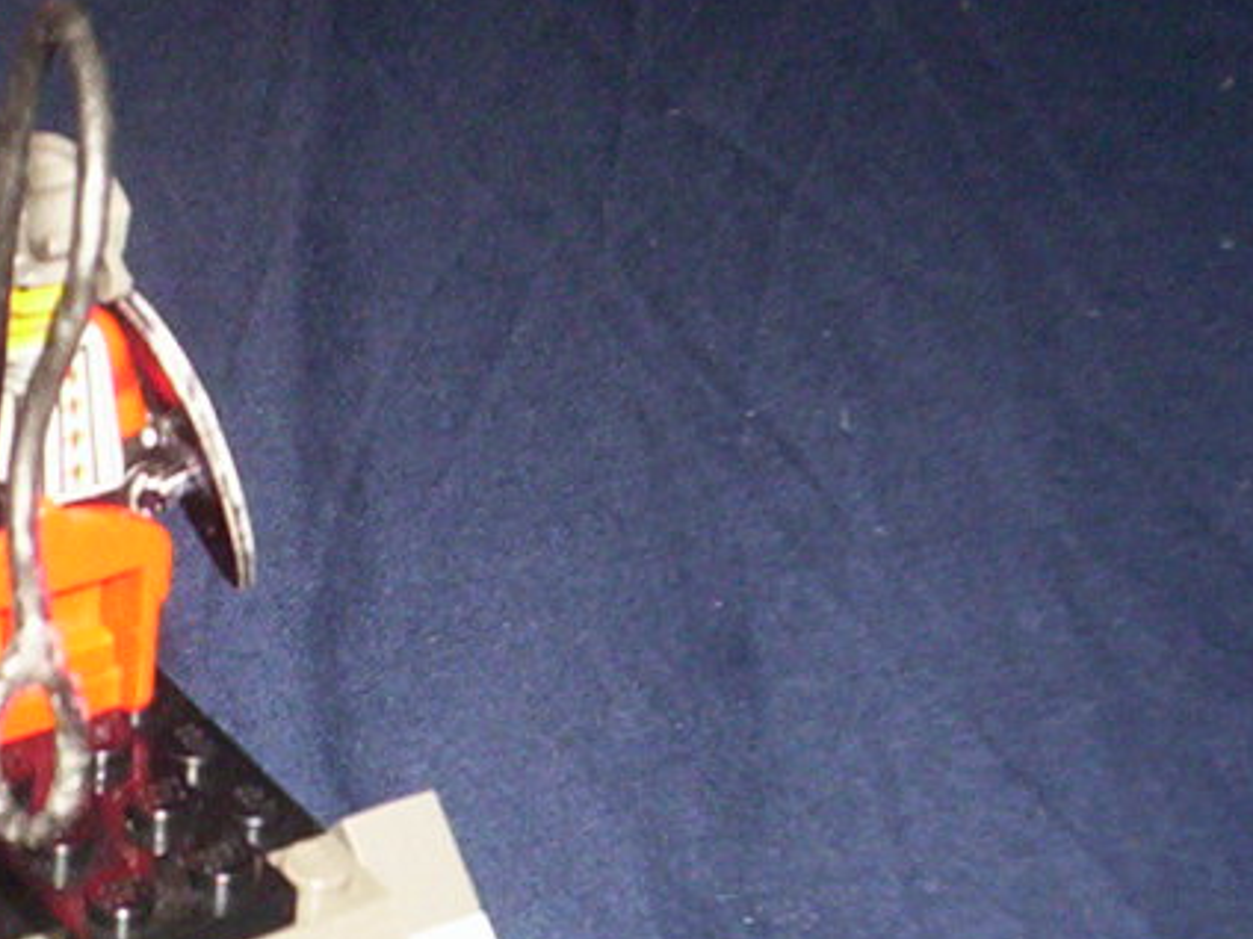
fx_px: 3837
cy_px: 827
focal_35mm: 106
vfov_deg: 13.8
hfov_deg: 18.3
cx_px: 195
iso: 140
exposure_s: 1/60
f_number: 4.5
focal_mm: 4.99
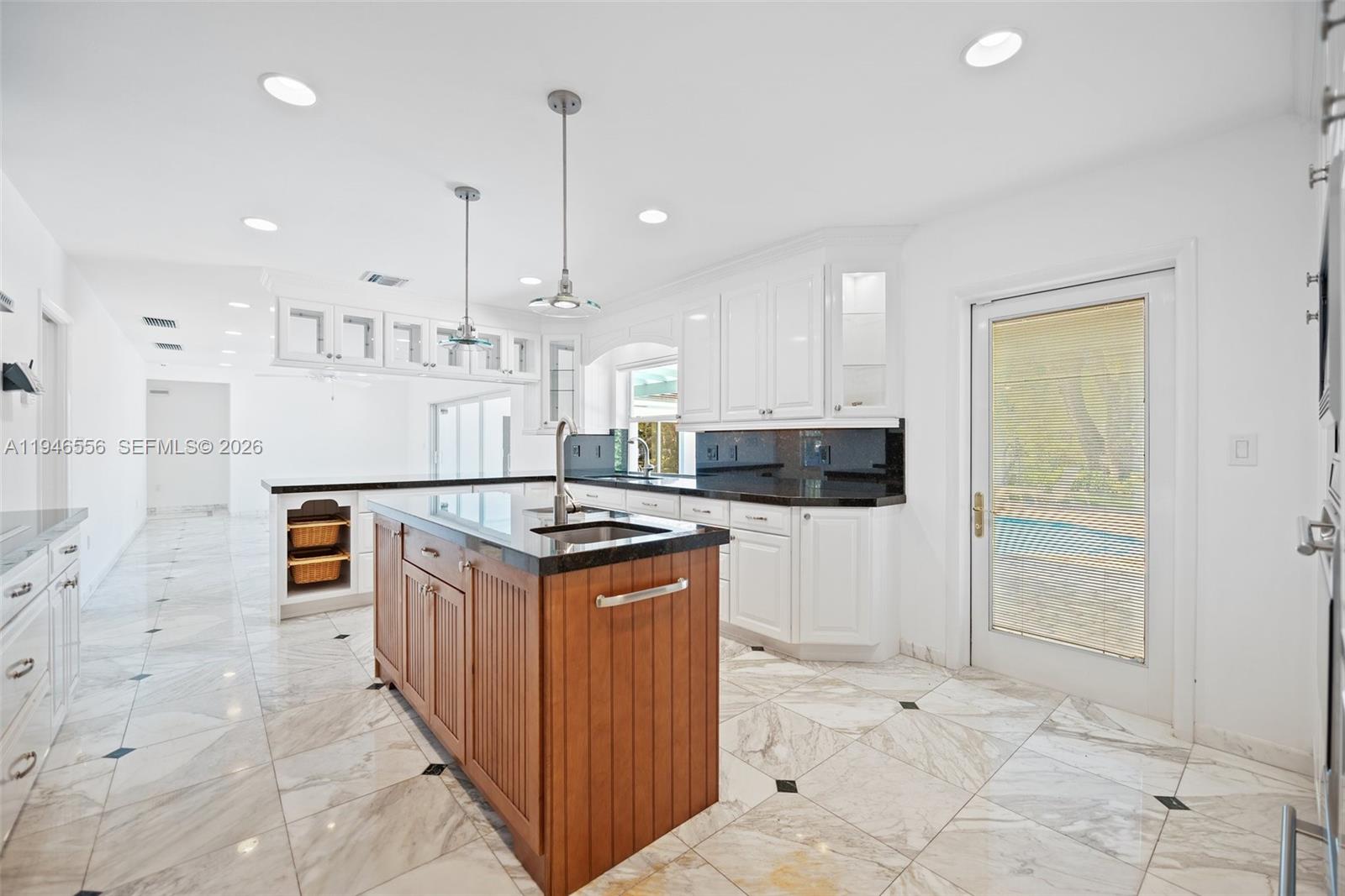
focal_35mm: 14
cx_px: 672
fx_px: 523
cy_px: 448
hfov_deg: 104.2
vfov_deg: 81.2
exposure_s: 1/13
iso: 180
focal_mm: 14
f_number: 2.8
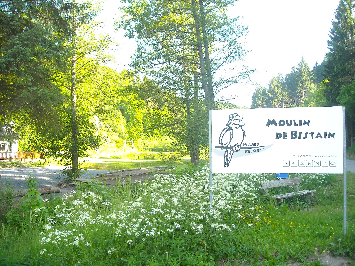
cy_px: 133
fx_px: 359
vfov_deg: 40.7
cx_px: 178
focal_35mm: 35
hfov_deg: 52.6
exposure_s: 1/67
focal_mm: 5.7
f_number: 2.8
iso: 64
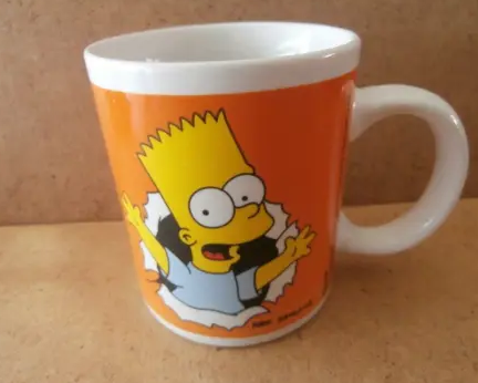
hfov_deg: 66.0
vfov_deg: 55.0
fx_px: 368
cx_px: 236
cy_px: 190
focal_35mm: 26
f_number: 3
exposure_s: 1/30
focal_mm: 4.2
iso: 125
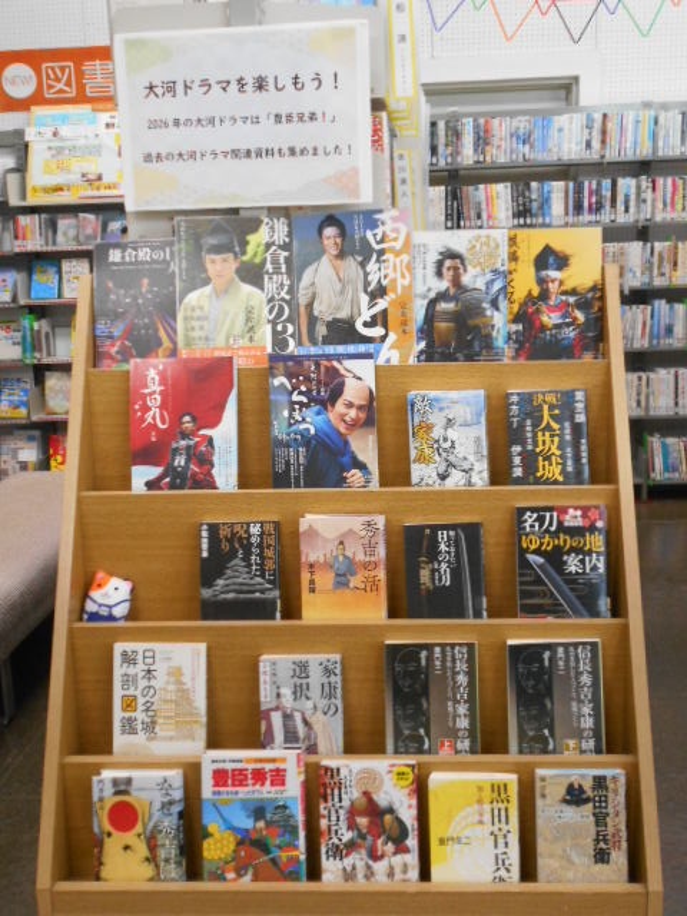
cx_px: 344
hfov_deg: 36.8
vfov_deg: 47.9
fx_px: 1032
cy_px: 458
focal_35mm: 39
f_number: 3.9
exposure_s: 1/25
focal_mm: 6.7
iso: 400
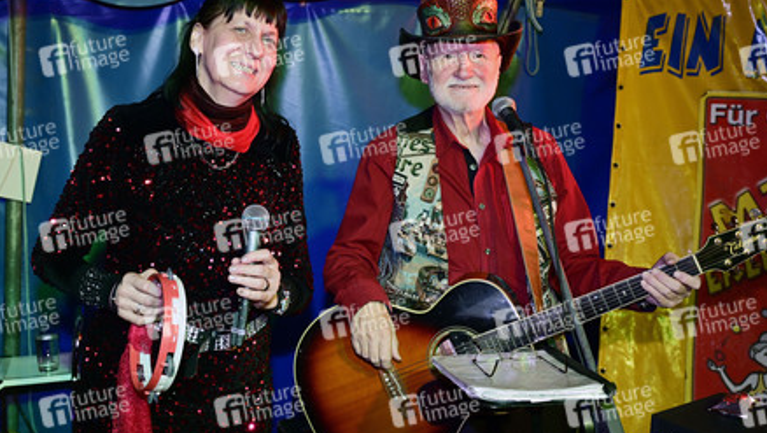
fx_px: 855
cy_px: 188
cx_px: 388
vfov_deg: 28.4
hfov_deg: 48.3
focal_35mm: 42
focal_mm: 39
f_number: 6.3
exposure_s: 1/200
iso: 2000
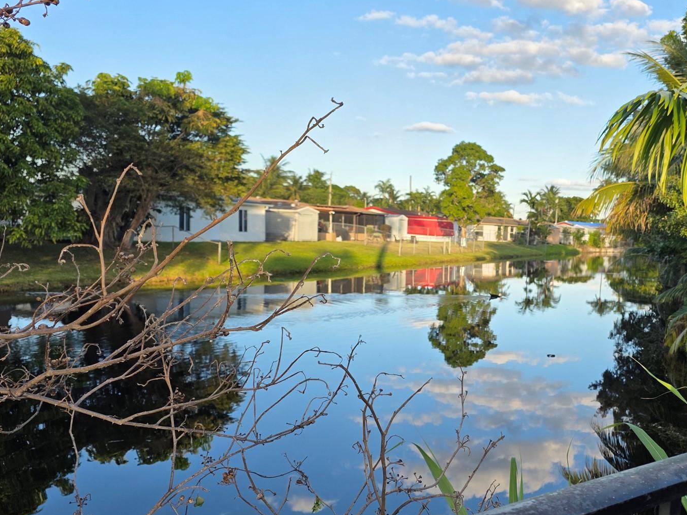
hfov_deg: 50.9
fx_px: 694
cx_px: 497
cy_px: 275
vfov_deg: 40.7
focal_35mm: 35
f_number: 1.7
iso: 80
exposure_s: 1/2271
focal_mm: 6.3
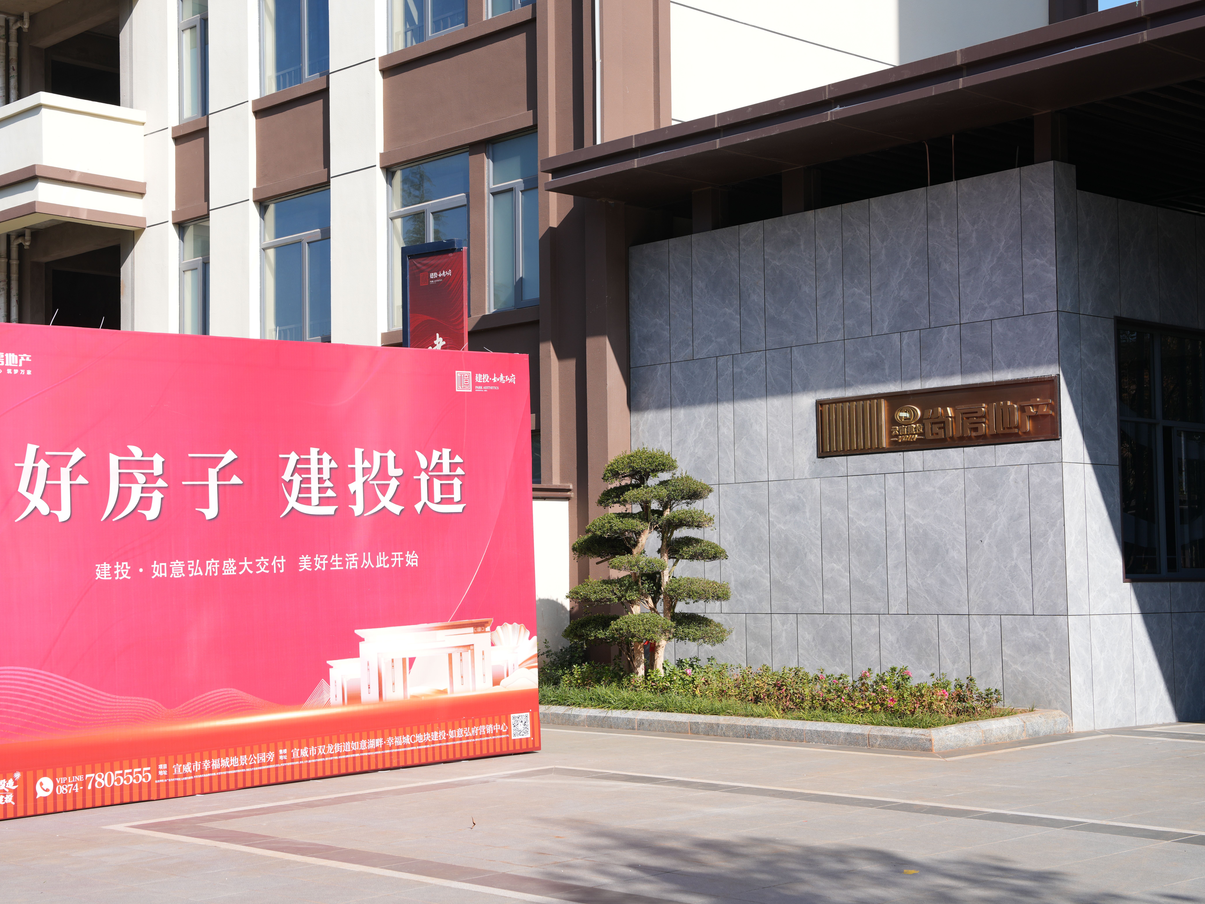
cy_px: 450
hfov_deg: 34.9
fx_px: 1915
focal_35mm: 55
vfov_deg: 26.6
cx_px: 540
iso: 160
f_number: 5.6
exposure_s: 1/400
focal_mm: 50
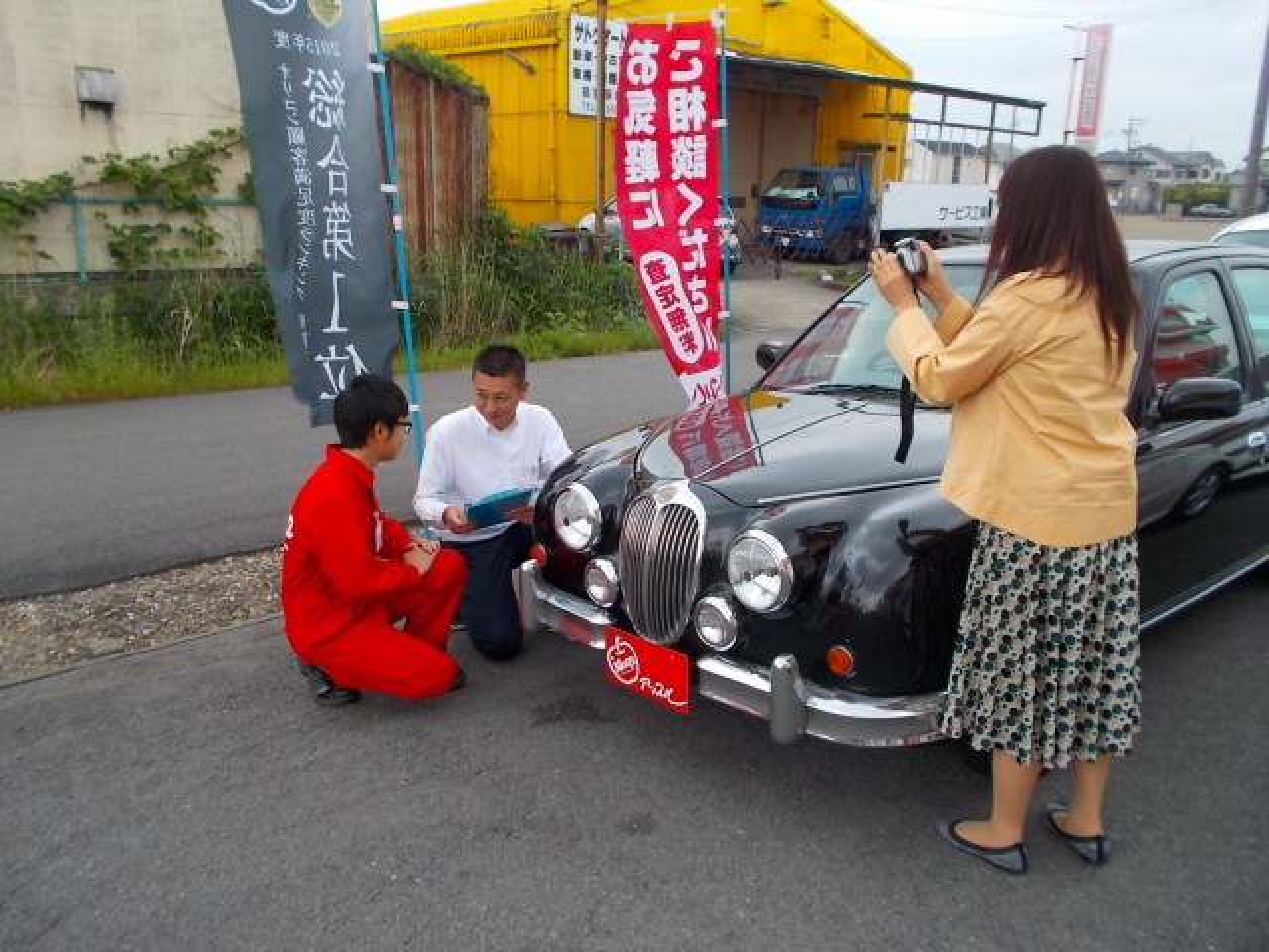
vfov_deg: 48.2
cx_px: 634
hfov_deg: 61.7
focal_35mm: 29
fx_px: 1063
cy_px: 476
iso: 80
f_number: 3.3
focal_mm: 4.1
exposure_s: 1/160
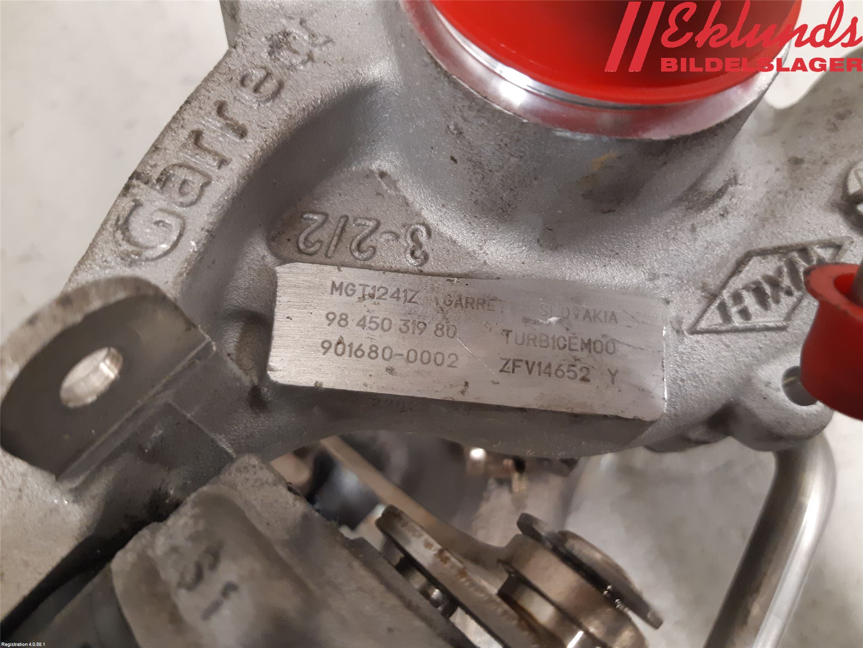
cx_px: 432
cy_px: 324
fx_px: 648
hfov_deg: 67.3
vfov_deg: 53.1
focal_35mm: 26
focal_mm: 3.93
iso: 250
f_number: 1.7
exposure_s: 1/25
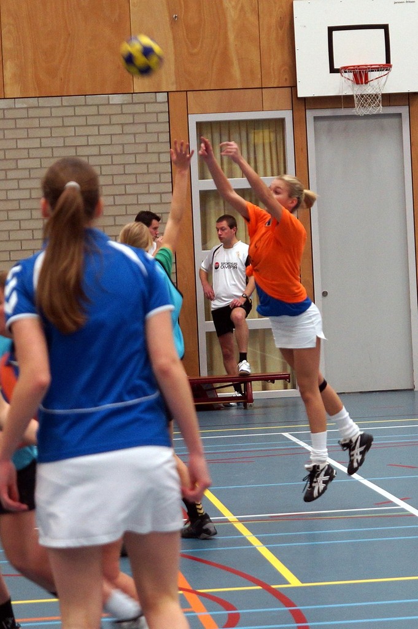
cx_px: 209
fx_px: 1308
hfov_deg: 18.2
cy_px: 314
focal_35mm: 75
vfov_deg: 27.0
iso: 640
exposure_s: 1/160
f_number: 2.8
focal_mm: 50
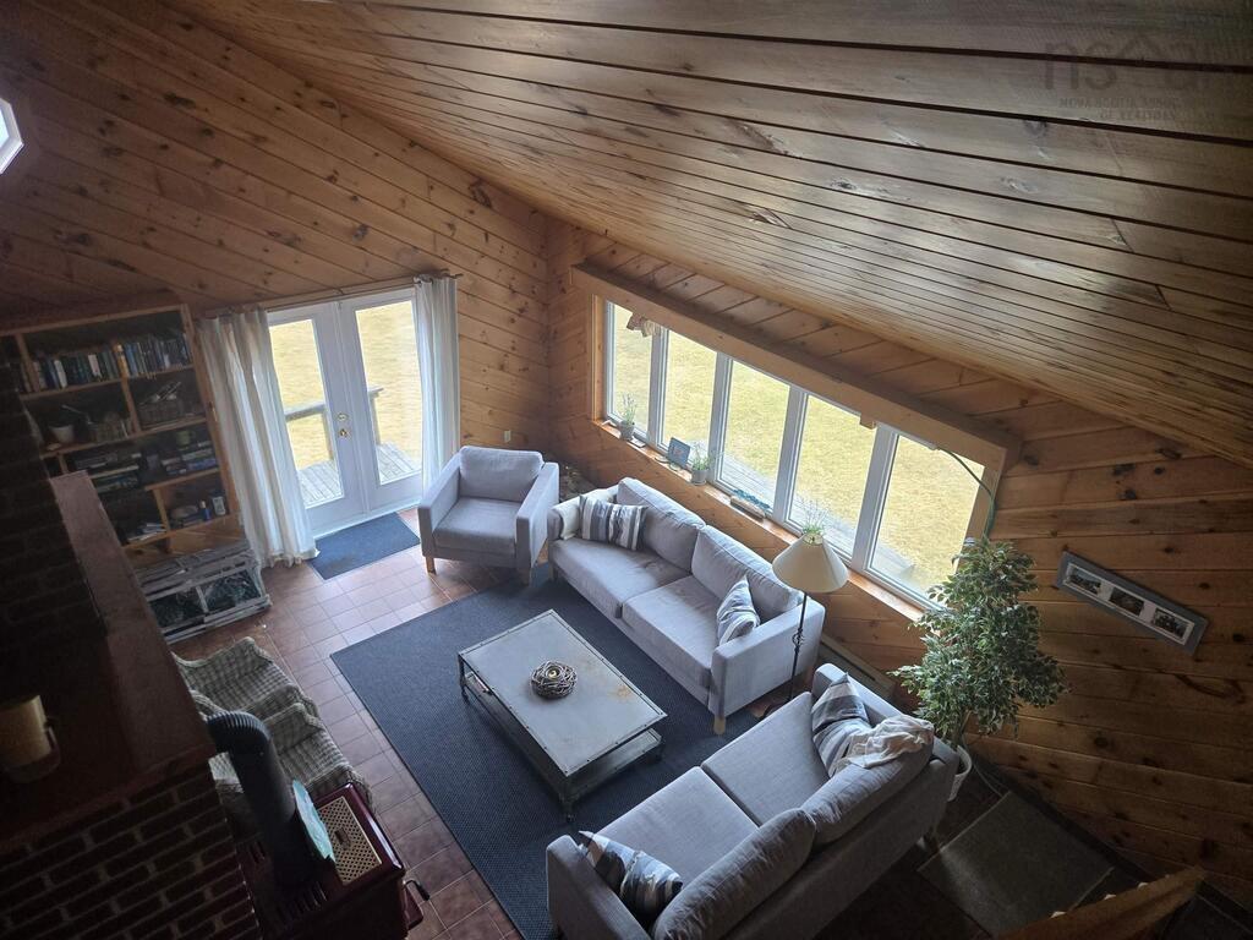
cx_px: 626
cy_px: 470
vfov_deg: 58.9
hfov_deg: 73.9
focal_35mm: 23
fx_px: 833
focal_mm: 5.4
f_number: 1.8
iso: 200
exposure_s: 1/180
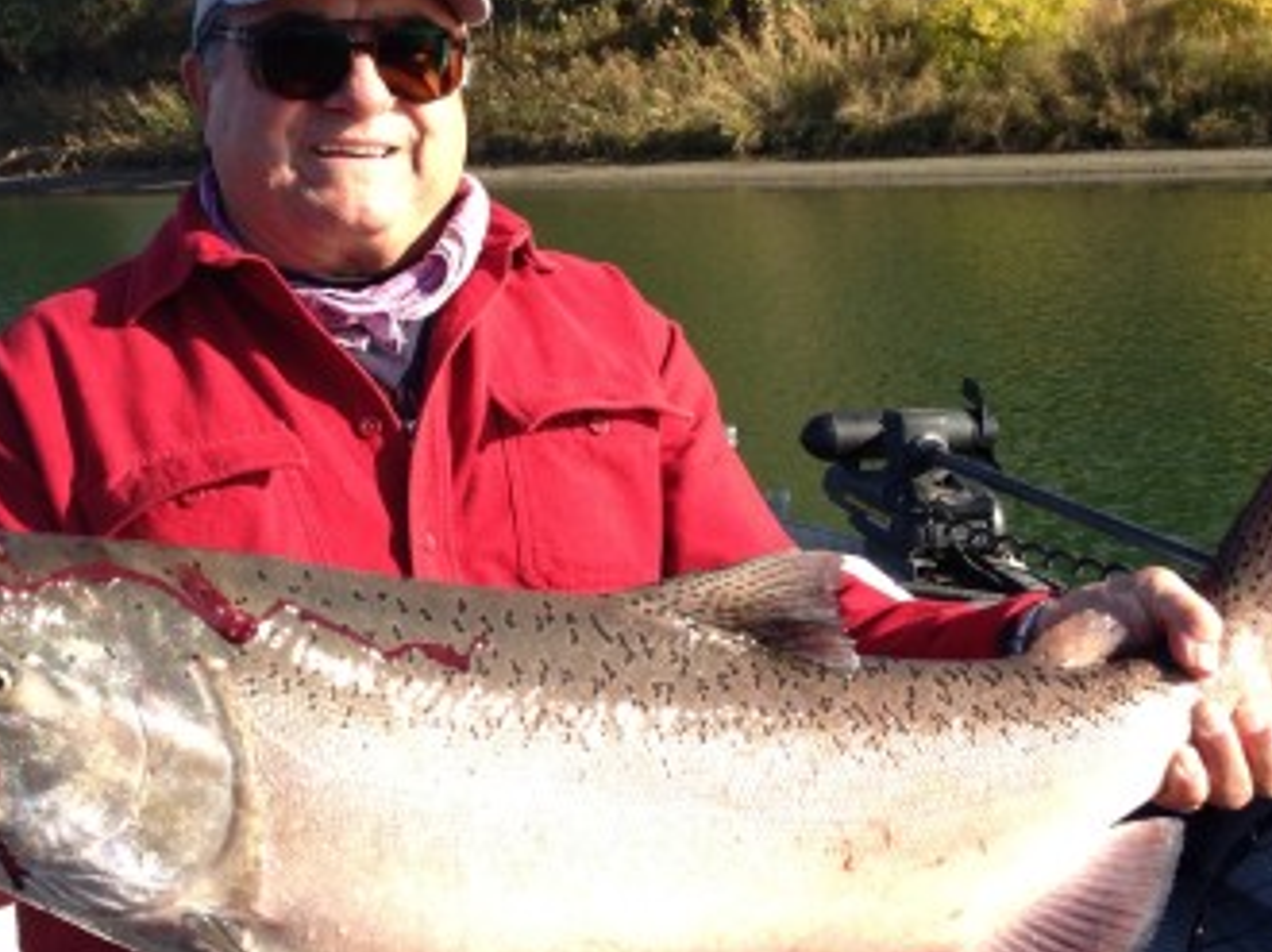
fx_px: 2020
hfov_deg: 34.8
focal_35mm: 55
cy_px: 432
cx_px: 482
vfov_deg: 26.5
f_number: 2.4
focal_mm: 4.13
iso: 64
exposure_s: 1/723
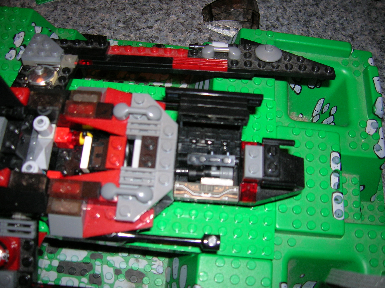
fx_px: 378
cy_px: 144
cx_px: 192
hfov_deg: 54.0
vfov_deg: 41.7
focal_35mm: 34
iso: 50
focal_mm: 5.7
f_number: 2.9
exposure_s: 1/60.1
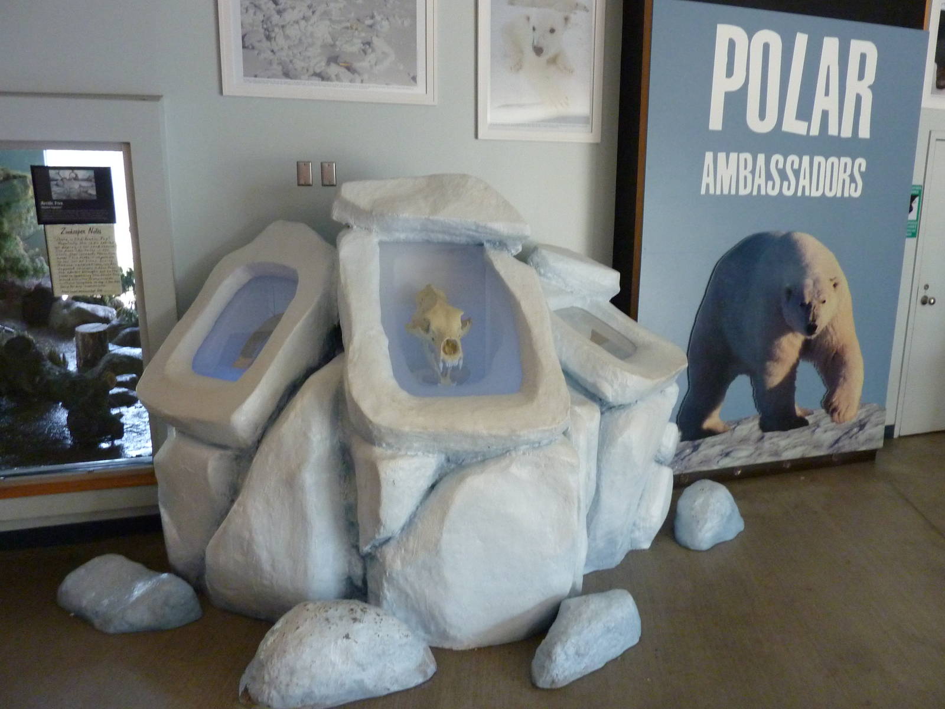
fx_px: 682
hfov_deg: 69.4
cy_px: 354
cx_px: 472
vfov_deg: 54.9
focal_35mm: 25
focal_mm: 4.1
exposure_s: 1/40
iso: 400
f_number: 3.3
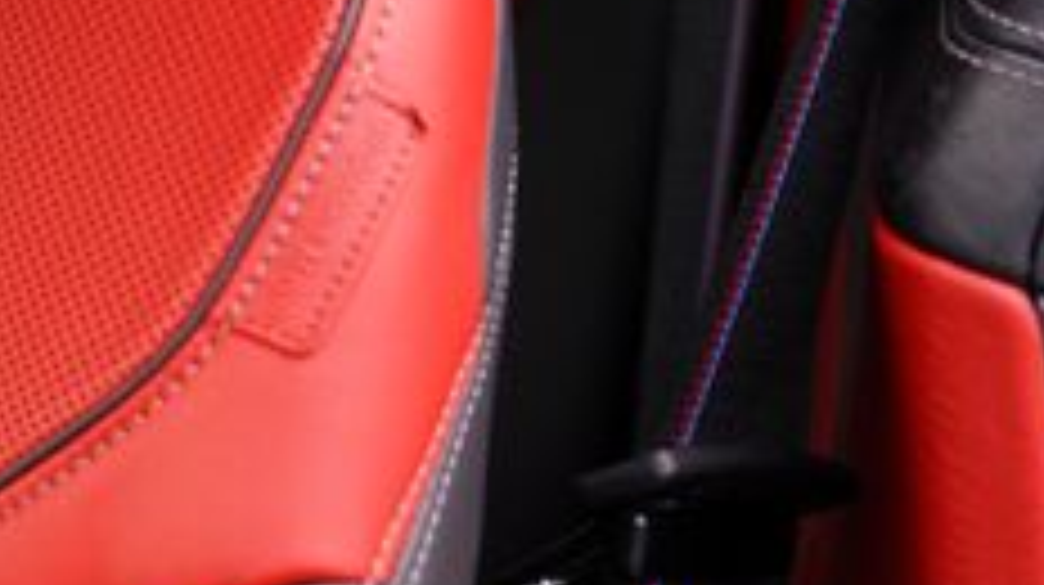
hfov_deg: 15.2
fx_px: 3070
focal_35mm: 111
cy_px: -191
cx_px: -1098
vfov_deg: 10.6
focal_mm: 24
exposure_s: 1/50
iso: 100
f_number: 3.5
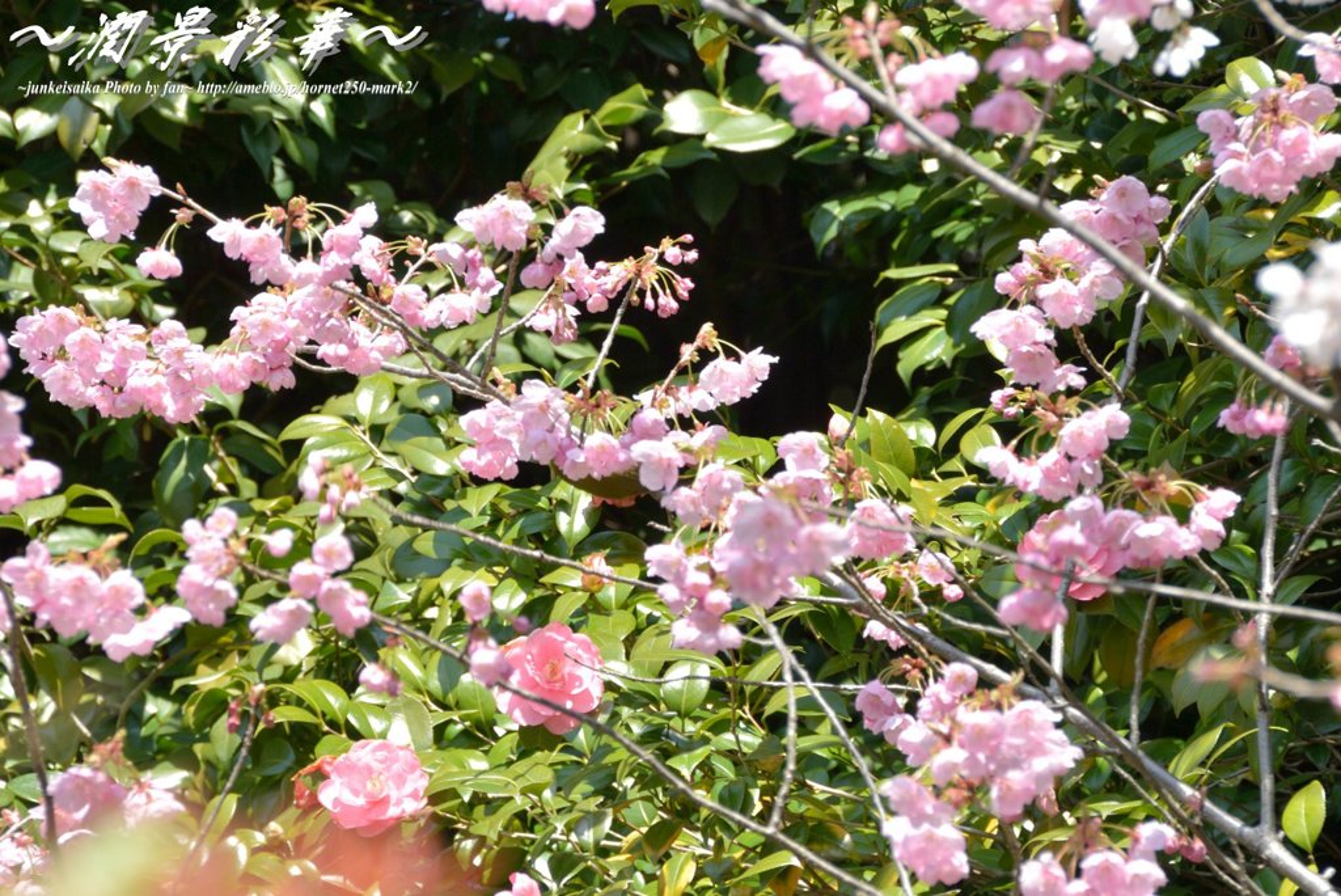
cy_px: 448
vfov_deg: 4.6
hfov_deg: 6.9
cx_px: 670
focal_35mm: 300
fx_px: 11181
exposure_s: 1/80
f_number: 11
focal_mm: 200
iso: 100
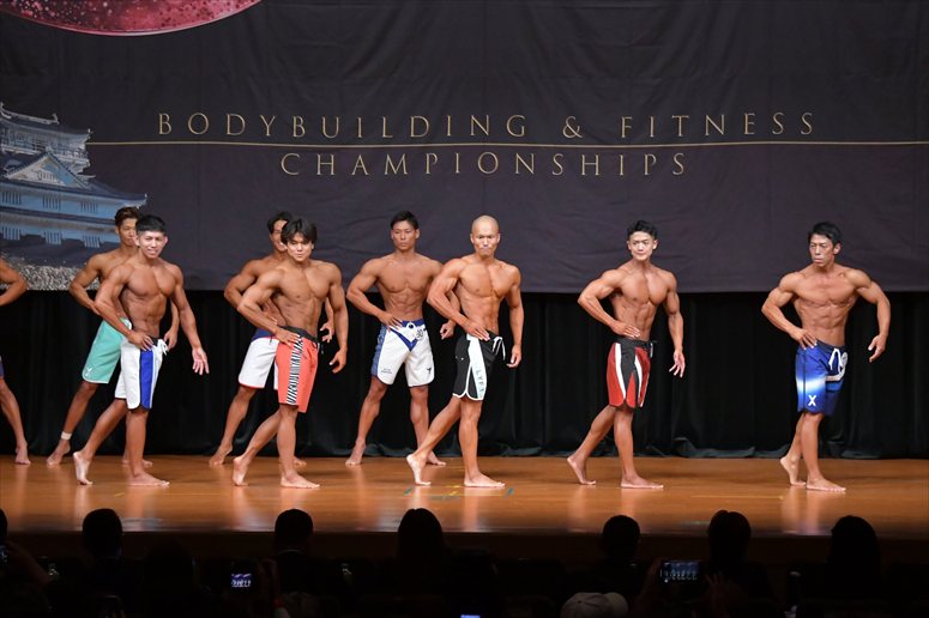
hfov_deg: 14.0
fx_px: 3792
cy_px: 309
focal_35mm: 147
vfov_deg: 9.3
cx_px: 464
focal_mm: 98
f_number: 5.6
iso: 5000
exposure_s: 1/400
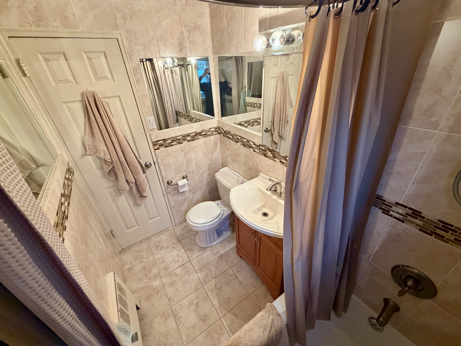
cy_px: 173
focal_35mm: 14
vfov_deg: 85.7
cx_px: 230
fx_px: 186
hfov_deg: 102.1
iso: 400
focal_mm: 2.22
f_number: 2.2
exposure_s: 1/60
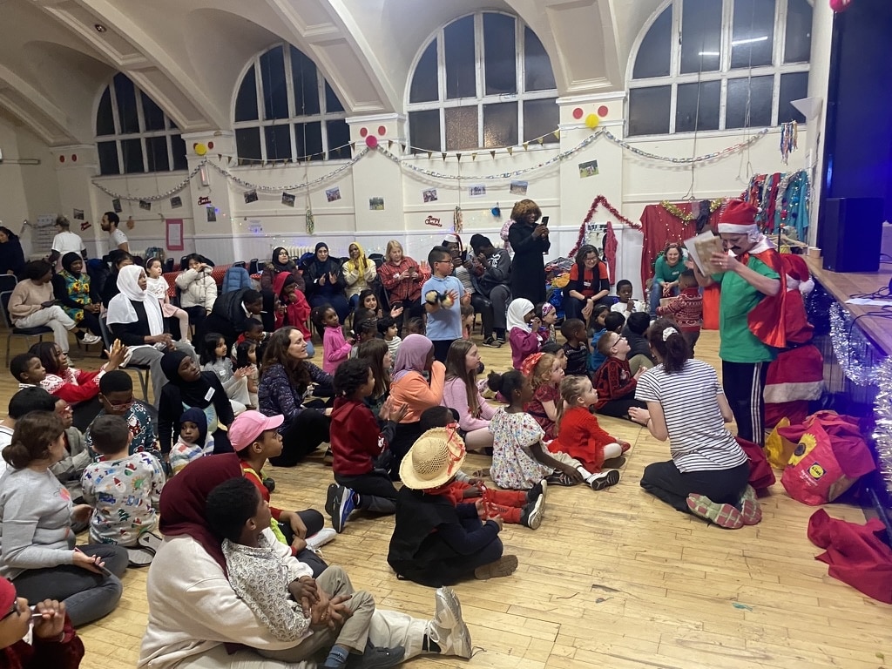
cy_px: 334
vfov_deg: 53.1
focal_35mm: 26
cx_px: 446
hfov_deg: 67.3
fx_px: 670
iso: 250
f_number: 1.8
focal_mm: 4.25
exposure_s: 1/60
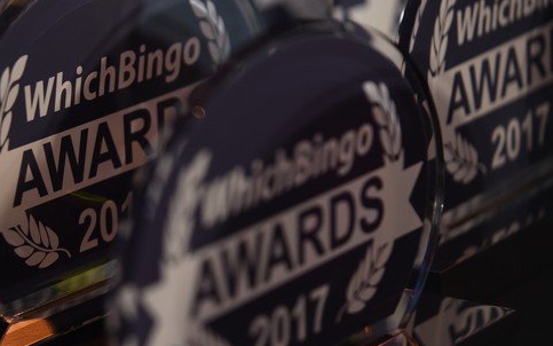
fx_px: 2849
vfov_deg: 6.9
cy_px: 92
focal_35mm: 189
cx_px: 102
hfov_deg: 11.0
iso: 1600
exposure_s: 1/30
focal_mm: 112
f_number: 2.8
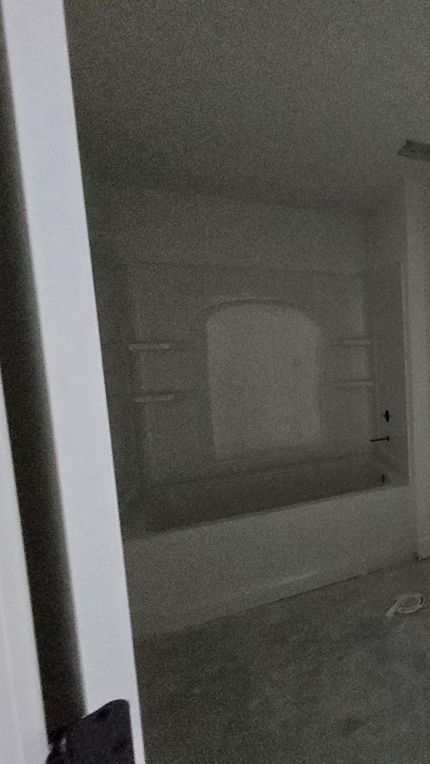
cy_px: 382
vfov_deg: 89.6
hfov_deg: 43.1
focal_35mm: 19
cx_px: 488
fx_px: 385
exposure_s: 1/60
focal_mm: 2.2
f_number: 2.2
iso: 1250
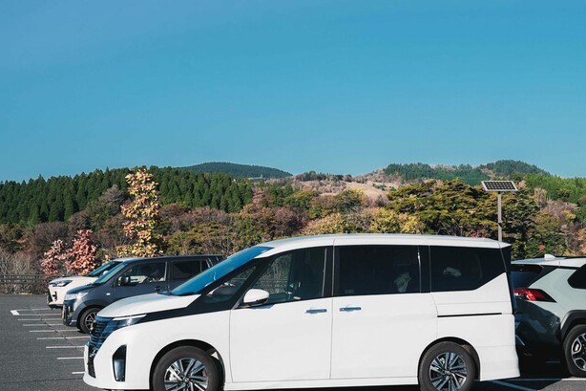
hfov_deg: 27.9
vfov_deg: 18.9
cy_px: 222
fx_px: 1172
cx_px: 387
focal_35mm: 72
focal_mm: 52
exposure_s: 1/1000
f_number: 5
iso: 100
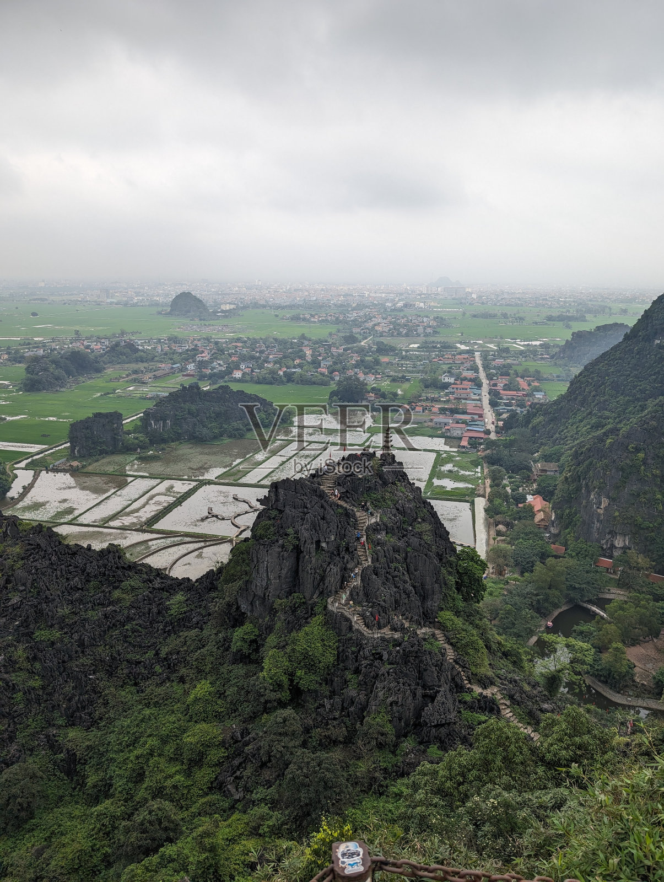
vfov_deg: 71.5
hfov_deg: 56.9
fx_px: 612
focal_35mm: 24
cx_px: 332
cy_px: 441
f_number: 1.68
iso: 21
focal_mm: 6.9
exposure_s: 1/503
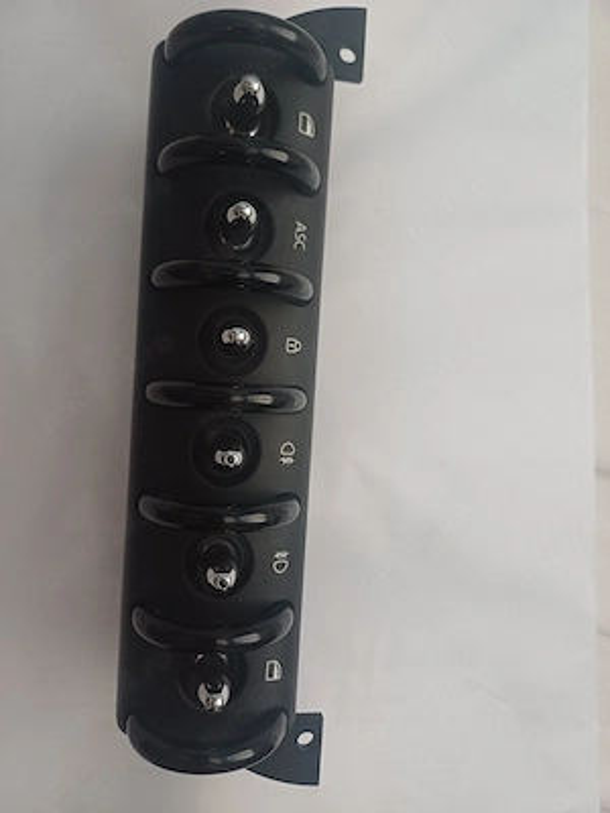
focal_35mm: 25
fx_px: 587
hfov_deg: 54.9
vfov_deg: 69.4
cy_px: 406
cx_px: 305
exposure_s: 1/25
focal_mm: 4.65
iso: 500
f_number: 1.8
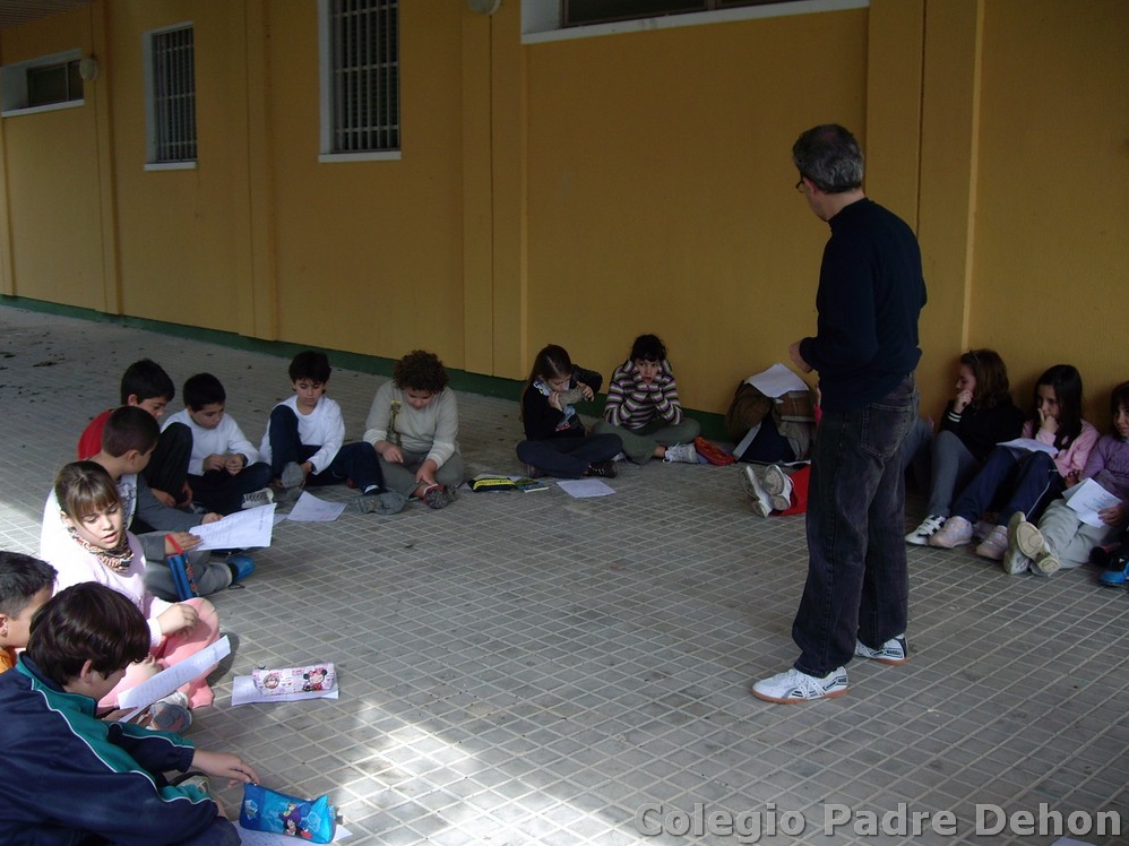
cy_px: 414
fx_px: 1272
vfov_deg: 36.8
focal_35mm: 39
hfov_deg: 47.9
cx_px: 553
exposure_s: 1/200
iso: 64
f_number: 2.7
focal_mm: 6.2
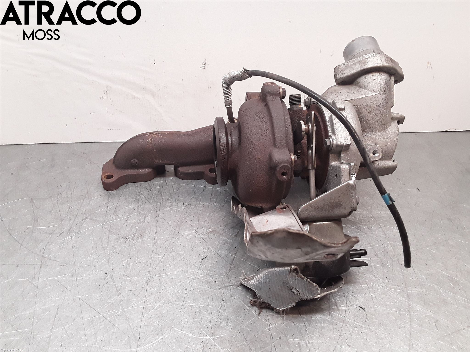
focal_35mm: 28
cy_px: 176
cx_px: 235
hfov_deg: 63.4
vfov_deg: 49.7
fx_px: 380
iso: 100
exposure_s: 1/100
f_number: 1.9
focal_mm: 2.91
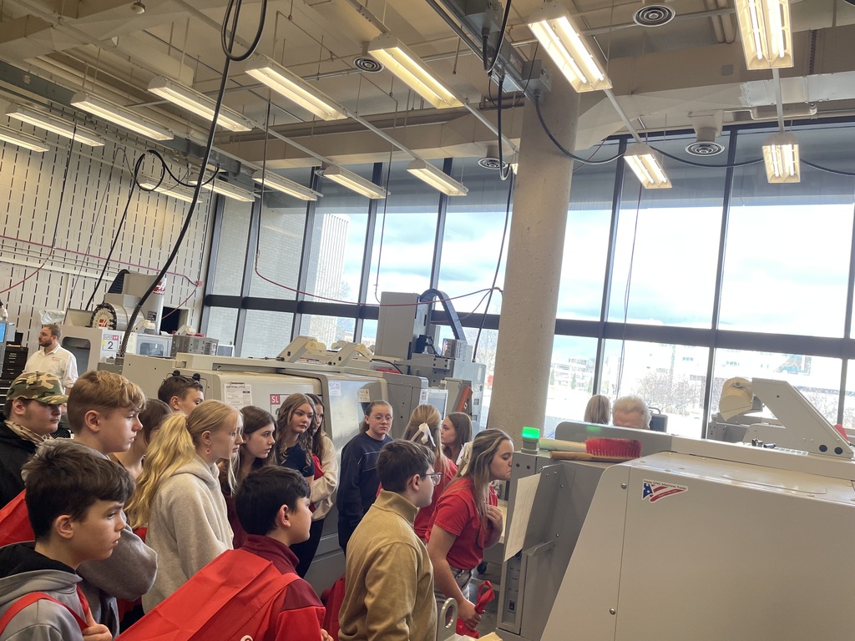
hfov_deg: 67.3
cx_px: 428
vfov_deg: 53.1
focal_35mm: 26
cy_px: 320
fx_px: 642
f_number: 1.6
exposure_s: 1/120
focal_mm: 4.2
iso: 50
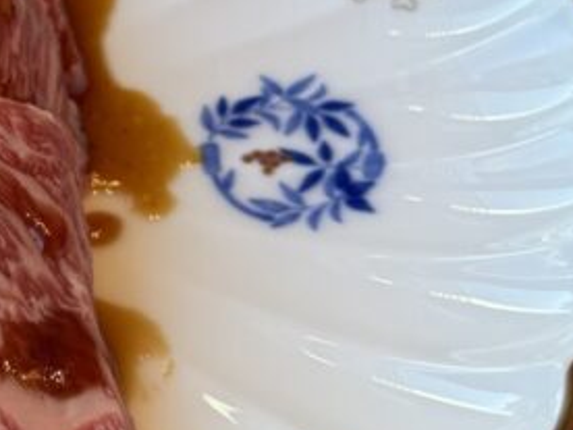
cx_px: -106
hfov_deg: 20.6
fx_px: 1473
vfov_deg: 16.6
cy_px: 158
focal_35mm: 89
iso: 64
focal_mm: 6.76
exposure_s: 1/209
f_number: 1.78
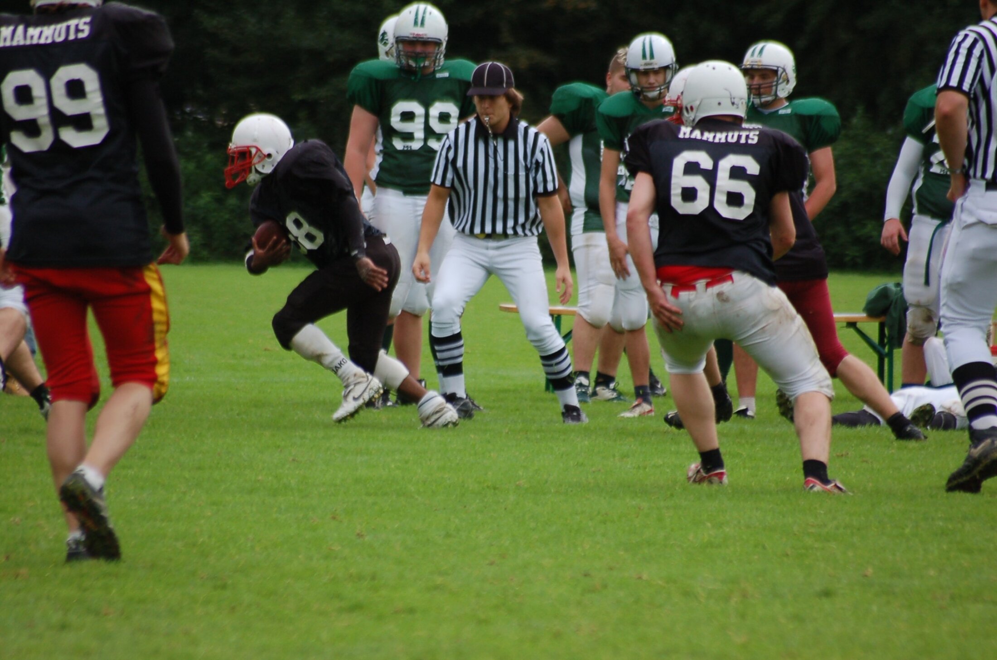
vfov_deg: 3.0
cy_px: 330
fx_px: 12439
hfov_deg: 4.6
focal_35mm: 450
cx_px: 498
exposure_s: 1/640
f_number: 5.6
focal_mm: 300
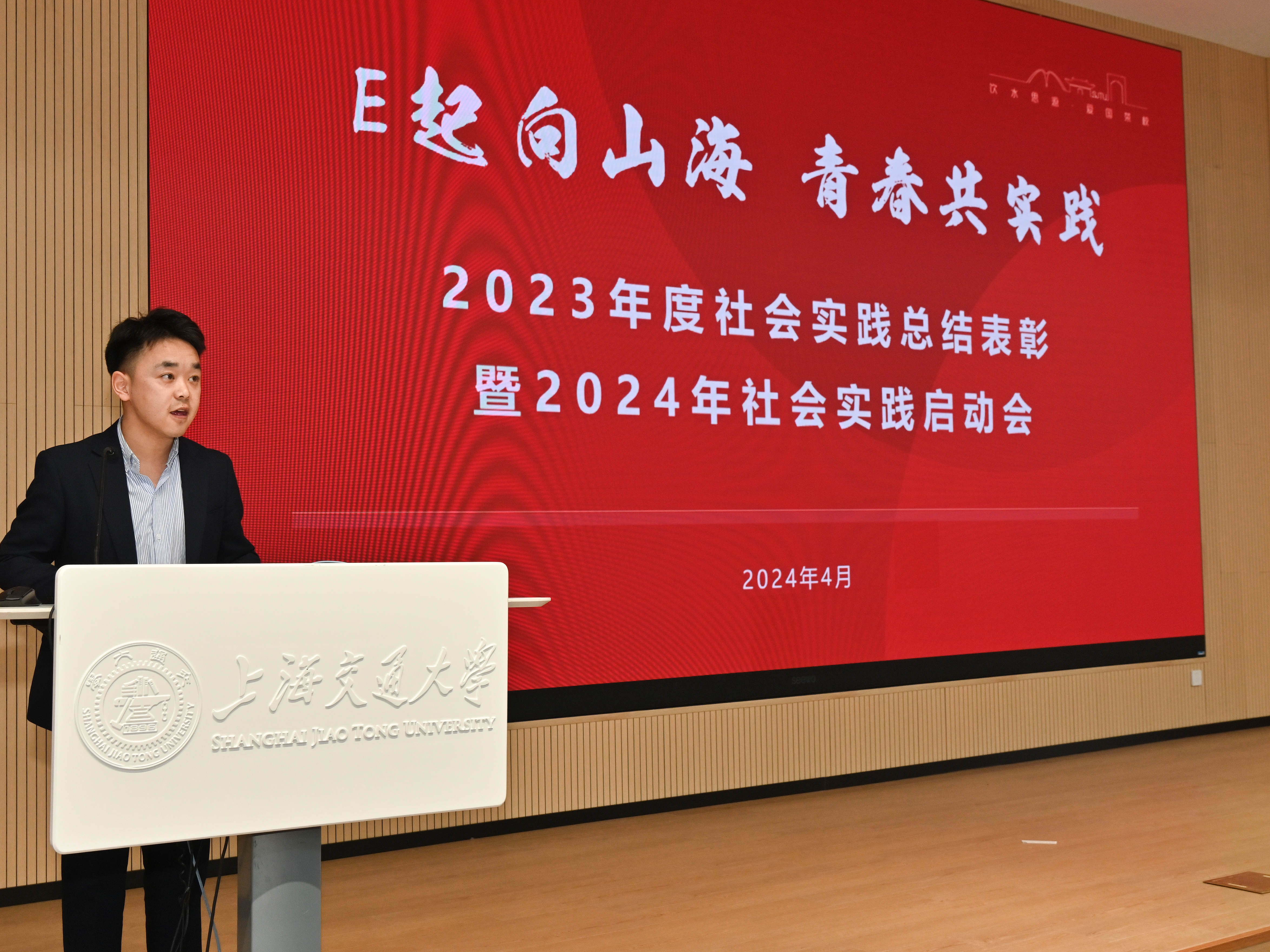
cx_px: 628
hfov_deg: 45.8
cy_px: 468
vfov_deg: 35.1
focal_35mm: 41
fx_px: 1504
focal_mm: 25
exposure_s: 1/125
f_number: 5.6
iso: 250
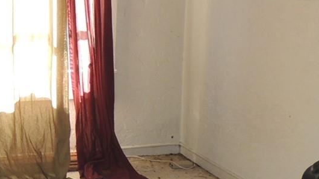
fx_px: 668
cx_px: -129
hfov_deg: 22.9
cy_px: -6
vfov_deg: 15.0
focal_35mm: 79
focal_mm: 4.3
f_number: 3
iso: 140
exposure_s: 1/40
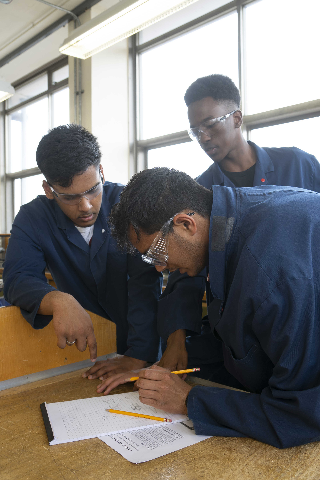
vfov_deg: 57.2
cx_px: 160
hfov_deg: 40.0
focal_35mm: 33
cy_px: 240
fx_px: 440
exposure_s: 1/100
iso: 200
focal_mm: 22
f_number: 4
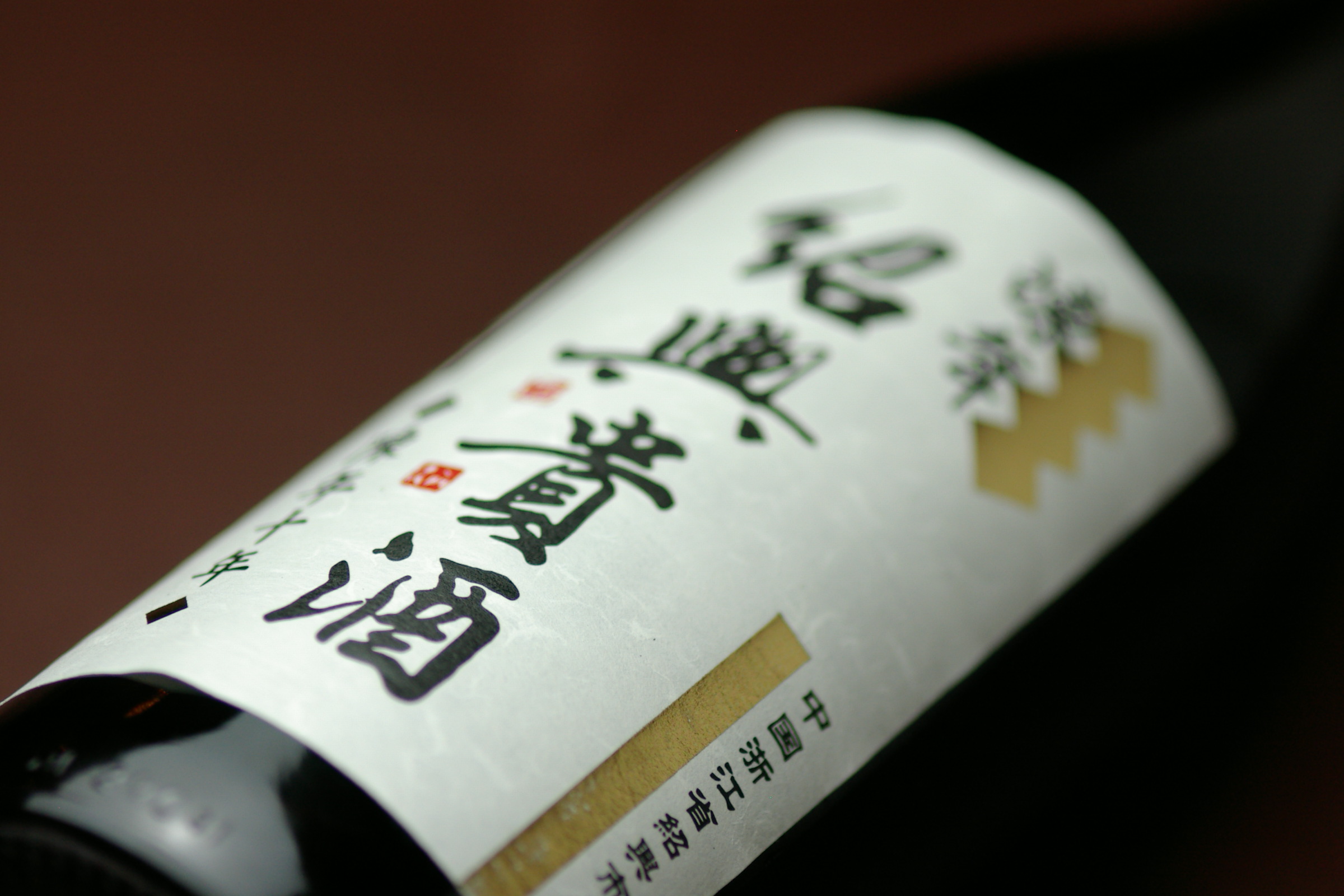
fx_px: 5600
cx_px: 672
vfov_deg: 9.1
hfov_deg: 13.7
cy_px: 448
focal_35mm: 150
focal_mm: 100
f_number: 3.5
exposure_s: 1/180
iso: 400
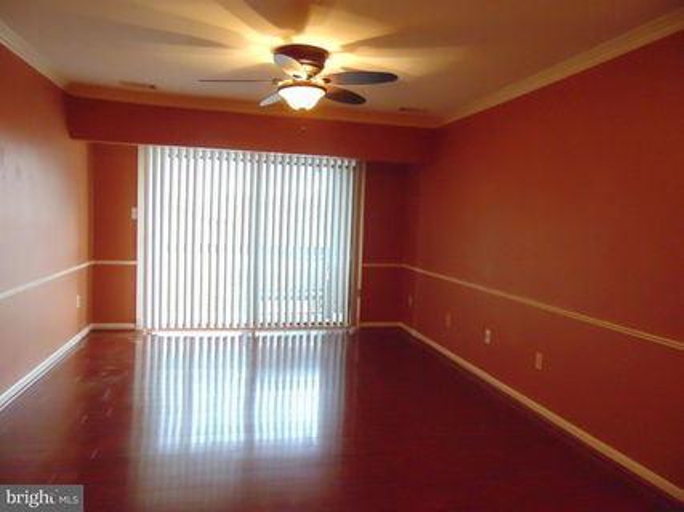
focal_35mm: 25
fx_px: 494
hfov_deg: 69.4
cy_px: 256
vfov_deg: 54.9
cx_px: 342
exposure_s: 1/50
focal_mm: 4.5
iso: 640
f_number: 3
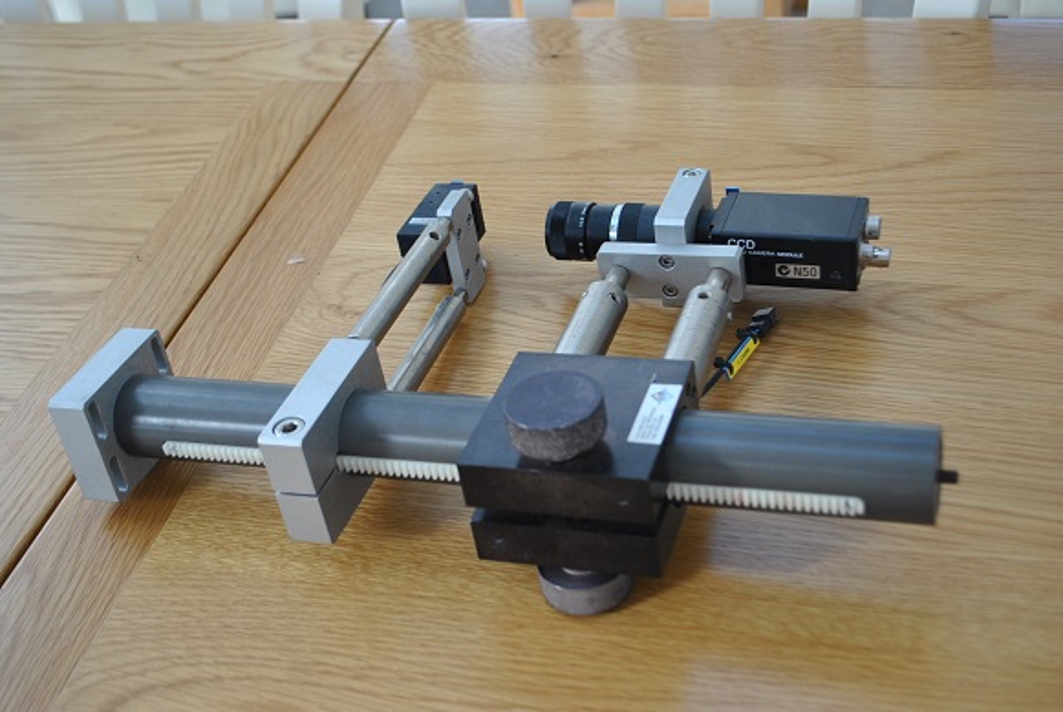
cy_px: 356
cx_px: 532
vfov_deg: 28.2
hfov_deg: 41.1
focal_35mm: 48
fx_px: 1419
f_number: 4.8
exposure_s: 1/80
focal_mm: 32
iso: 200
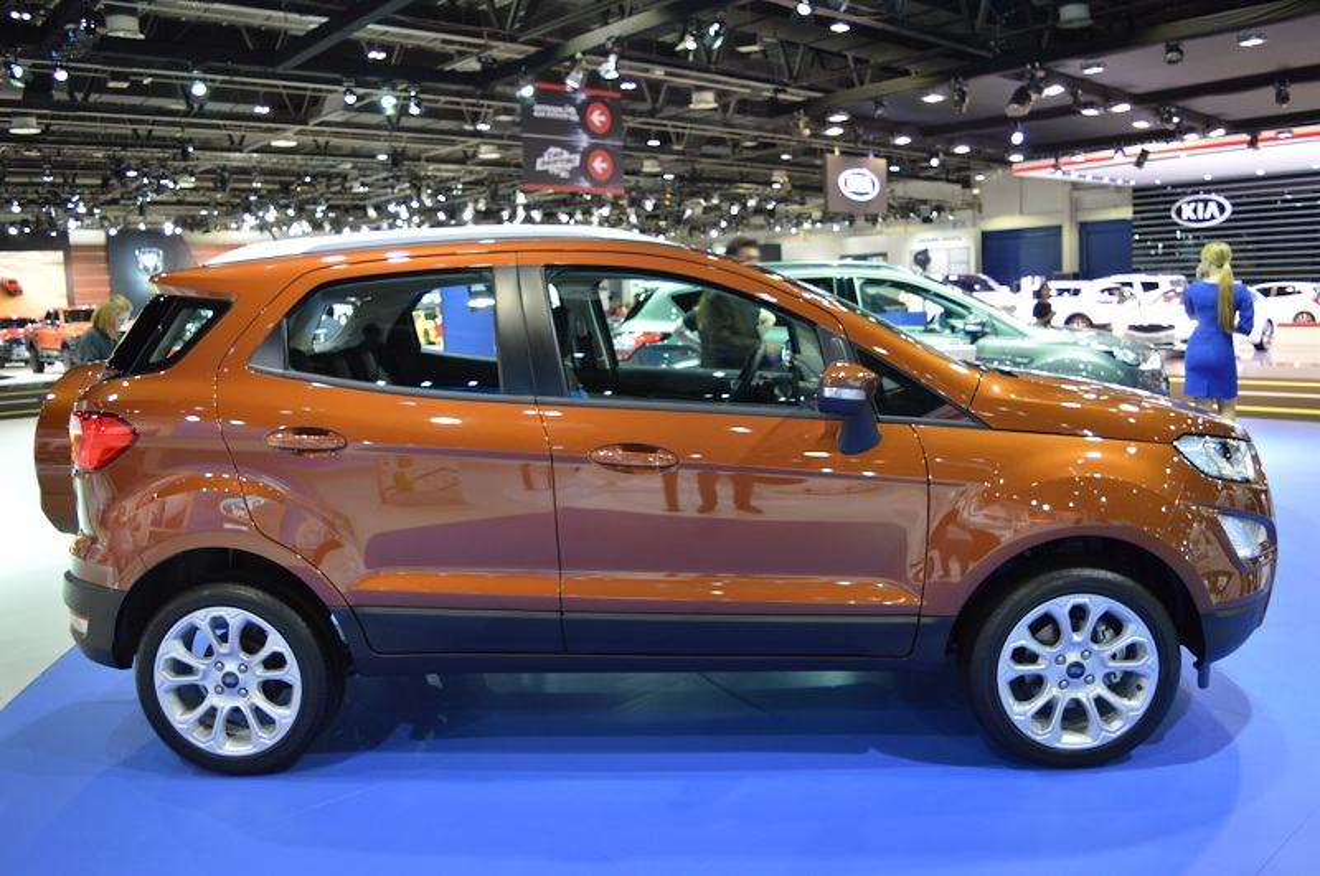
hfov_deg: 67.5
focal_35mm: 27
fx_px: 989
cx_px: 660
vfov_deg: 47.8
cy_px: 438
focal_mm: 18
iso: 400
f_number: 3.5
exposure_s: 1/25
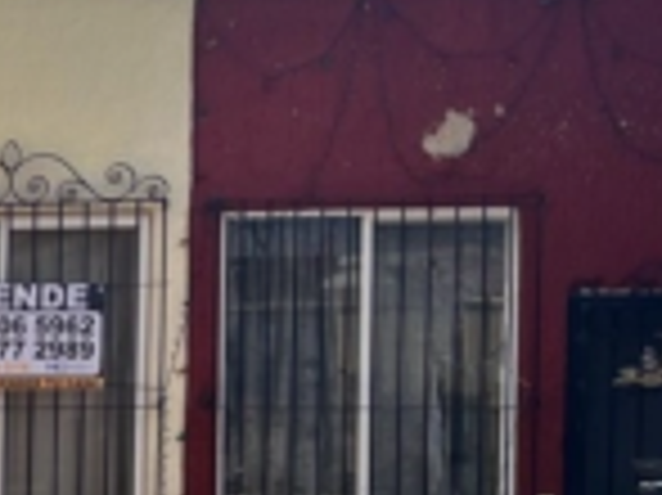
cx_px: -540
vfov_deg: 13.8
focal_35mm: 105
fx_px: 2006
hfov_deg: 15.9
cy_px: 536
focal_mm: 5.7
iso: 50
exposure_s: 1/3831
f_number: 1.5
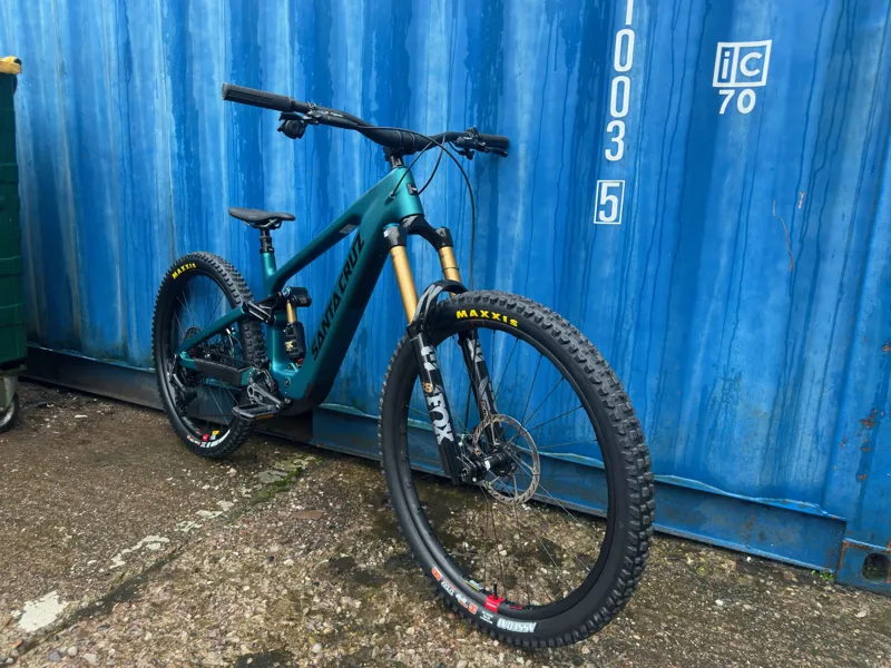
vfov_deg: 56.8
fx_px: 618
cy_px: 334
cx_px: 446
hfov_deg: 71.6
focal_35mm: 24
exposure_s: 1/97
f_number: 1.78
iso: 125
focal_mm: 6.86
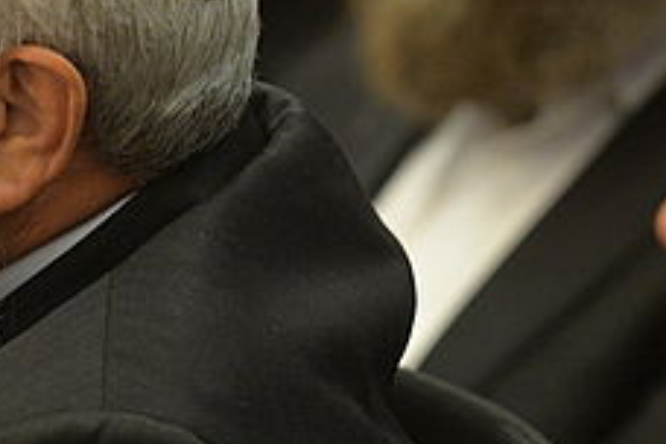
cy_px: 231
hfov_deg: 3.9
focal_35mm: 526
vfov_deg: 2.6
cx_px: 356
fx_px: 9730
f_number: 4
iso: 2000
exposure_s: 1/125
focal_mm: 150
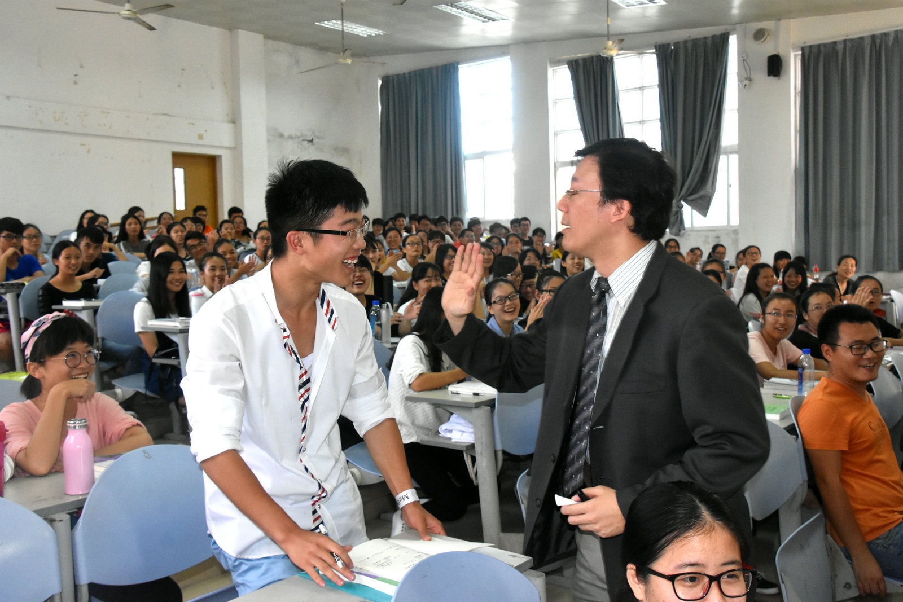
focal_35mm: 33
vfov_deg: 40.0
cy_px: 301
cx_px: 452
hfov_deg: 57.2
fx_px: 828
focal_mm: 22
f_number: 6.3
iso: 2500
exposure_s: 1/160
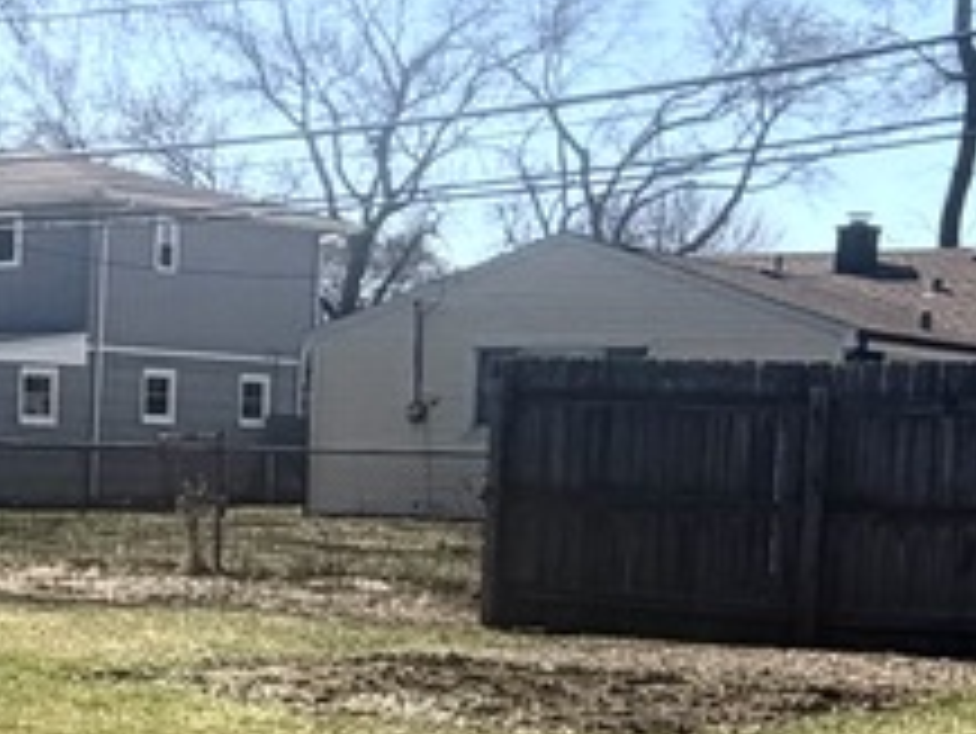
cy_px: 657
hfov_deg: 18.9
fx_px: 2624
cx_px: -436
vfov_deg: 15.7
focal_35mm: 93
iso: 20
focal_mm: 2.22
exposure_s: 1/1017
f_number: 2.2
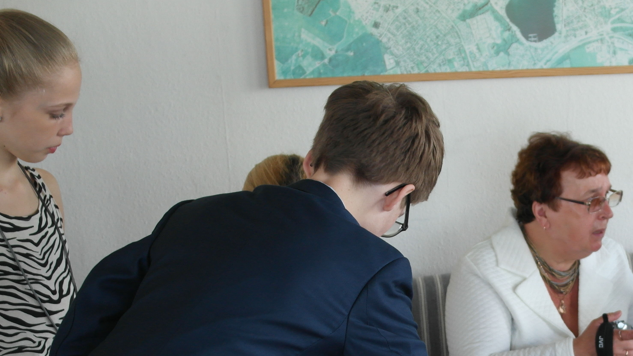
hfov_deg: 22.2
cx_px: 493
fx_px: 1595
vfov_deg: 12.5
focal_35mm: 95
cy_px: 386
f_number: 4.5
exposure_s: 1/80
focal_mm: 32
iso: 400
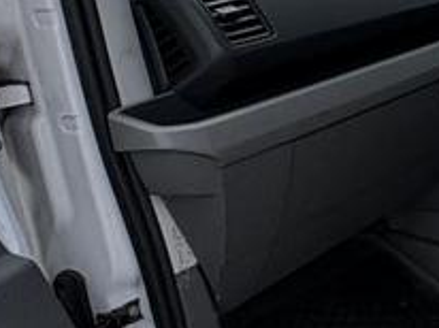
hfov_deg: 24.3
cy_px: 64
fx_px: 773
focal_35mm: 61
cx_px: 671
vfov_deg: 23.6
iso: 40
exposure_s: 1/518
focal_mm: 2.22
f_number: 2.2
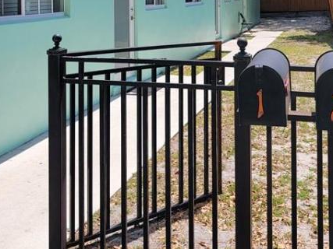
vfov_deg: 25.6
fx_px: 519
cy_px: -2
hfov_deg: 35.5
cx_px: 157
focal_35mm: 54
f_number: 1.8
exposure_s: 1/717
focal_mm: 6.7
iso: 16
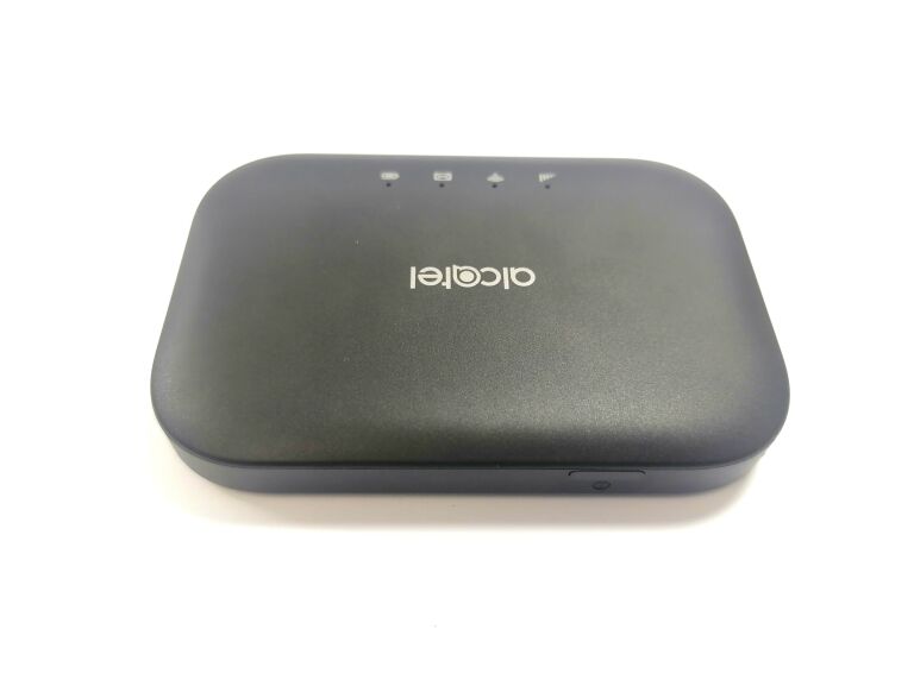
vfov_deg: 51.4
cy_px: 343
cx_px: 457
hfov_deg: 65.3
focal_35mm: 27
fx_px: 713
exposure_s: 1/108
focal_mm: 5.3
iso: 50
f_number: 1.8
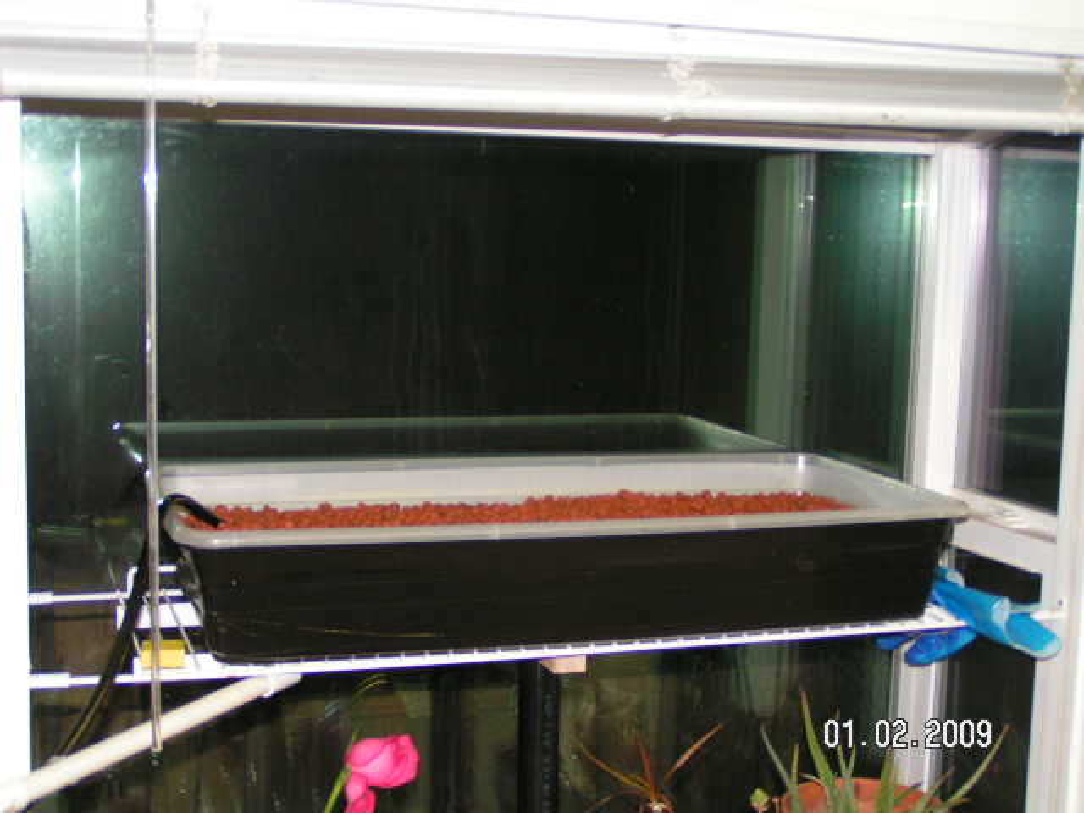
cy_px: 406
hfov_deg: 36.8
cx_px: 542
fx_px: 1628
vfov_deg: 28.0
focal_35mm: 52
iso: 200
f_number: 3.2
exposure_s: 1/60
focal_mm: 8
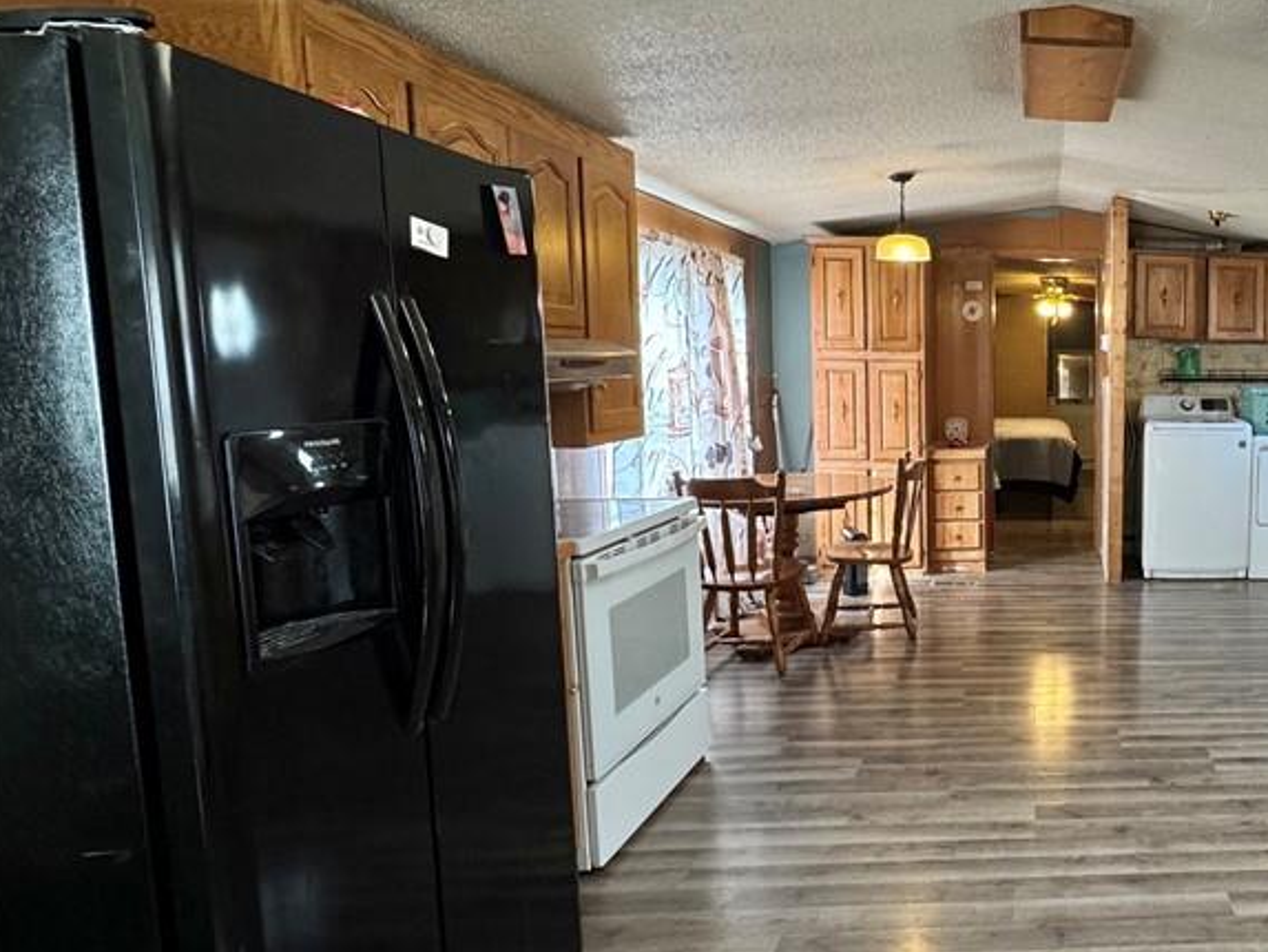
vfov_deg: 54.9
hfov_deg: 60.0
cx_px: 1118
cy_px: 458
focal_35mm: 25
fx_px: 916
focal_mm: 2.22
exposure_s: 1/99
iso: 320
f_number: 2.2
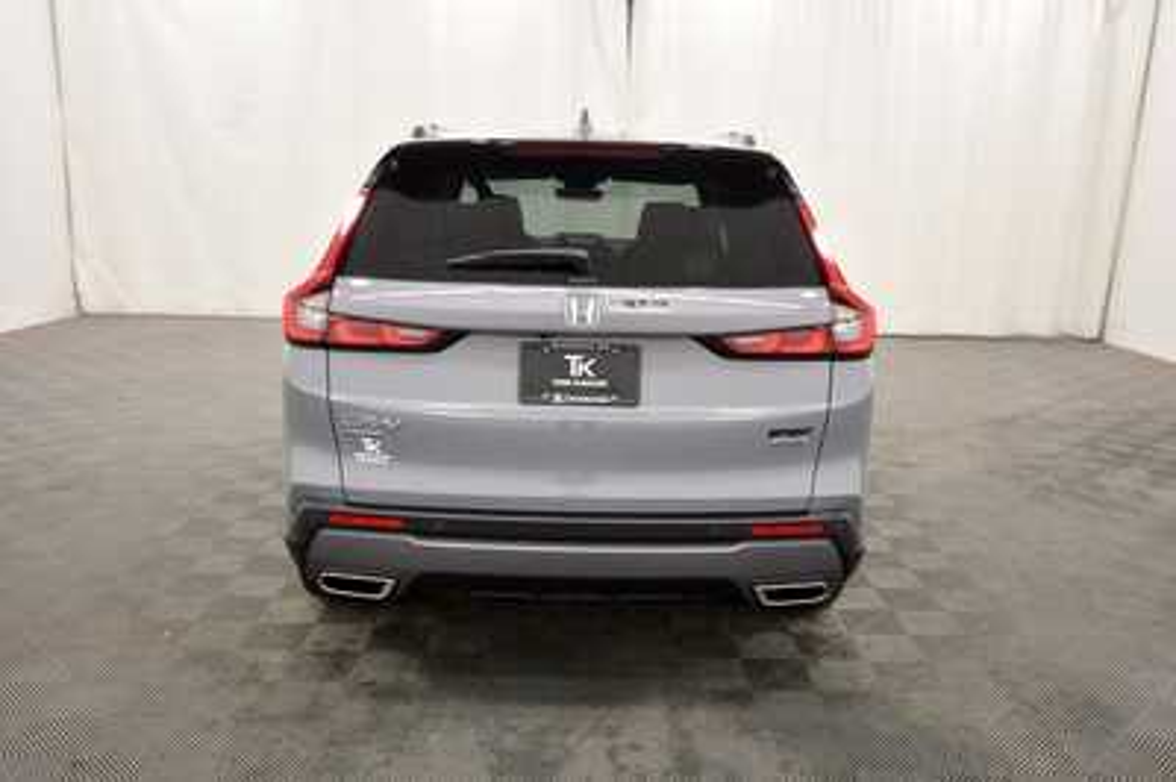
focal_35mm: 27
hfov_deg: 67.4
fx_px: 881
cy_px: 391
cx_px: 588
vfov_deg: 47.9
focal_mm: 18
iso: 1100
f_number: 5.3
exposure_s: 1/125
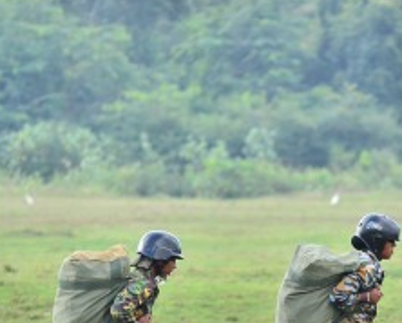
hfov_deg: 2.2
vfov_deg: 1.8
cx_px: 522
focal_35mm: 873
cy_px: 264
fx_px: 10396
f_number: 5.3
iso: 200
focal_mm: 230
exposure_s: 1/320
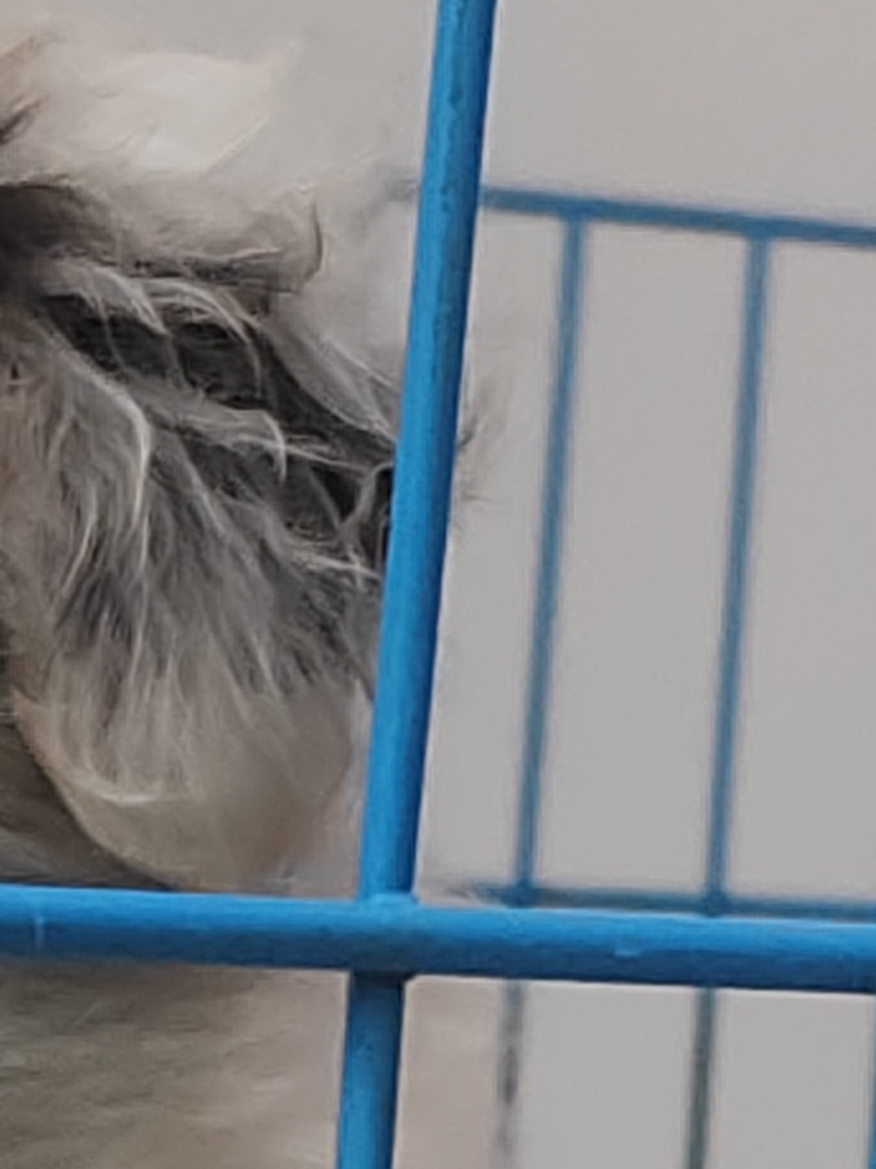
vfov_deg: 9.2
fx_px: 7221
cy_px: 1106
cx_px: -428
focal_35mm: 214
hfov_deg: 6.8
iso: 1600
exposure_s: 1/100
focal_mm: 6.14
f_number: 1.8
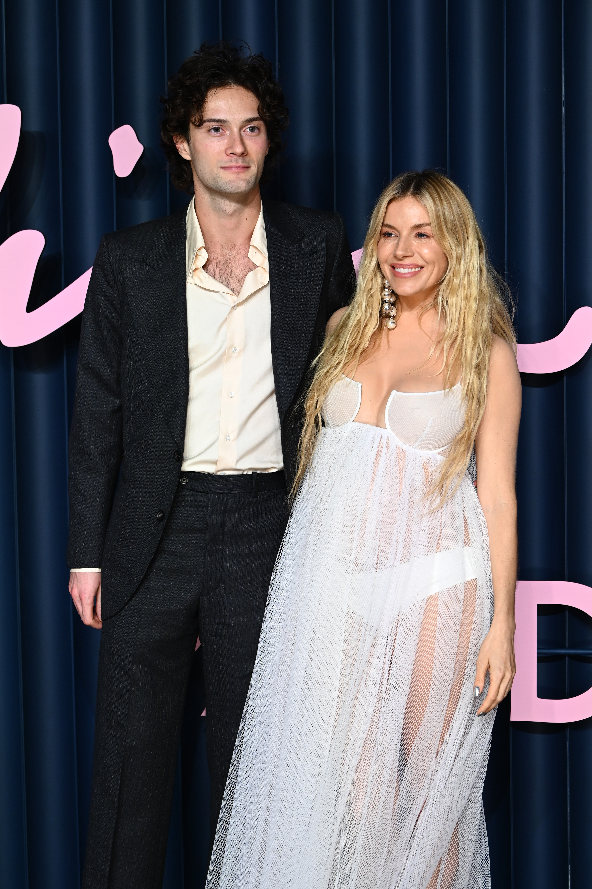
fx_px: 2717
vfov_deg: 18.6
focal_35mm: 110
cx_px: 296
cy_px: 444
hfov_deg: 12.4
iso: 1000
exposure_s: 1/500
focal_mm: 110
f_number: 5
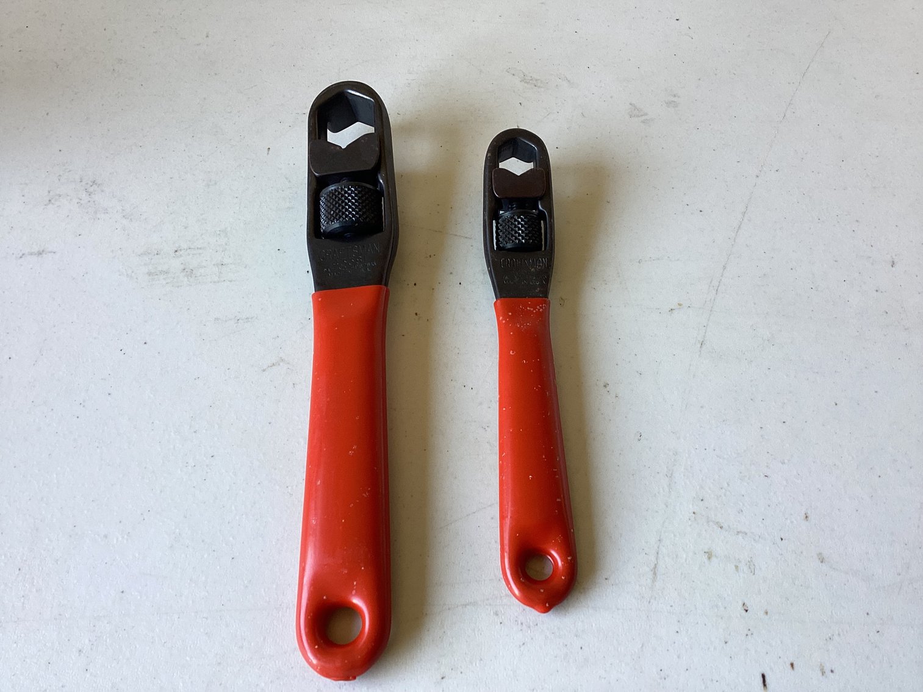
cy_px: 346
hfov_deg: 58.3
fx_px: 827
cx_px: 462
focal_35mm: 31
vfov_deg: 45.4
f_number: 2.4
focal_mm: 3.3
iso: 64
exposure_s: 1/60
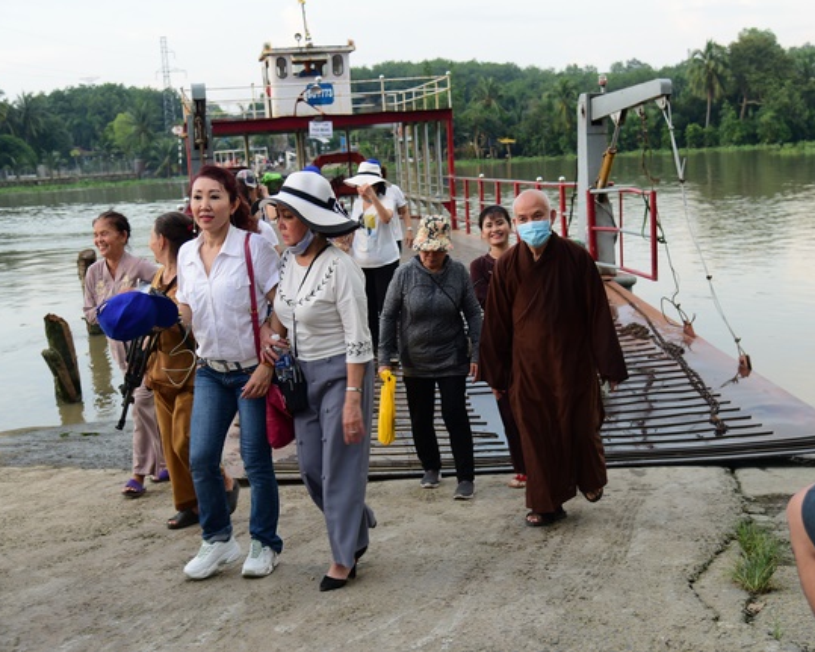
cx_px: 449
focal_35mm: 43
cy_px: 325
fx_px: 1037
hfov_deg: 42.9
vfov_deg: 34.9
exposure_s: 1/125
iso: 320
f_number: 4
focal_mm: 38
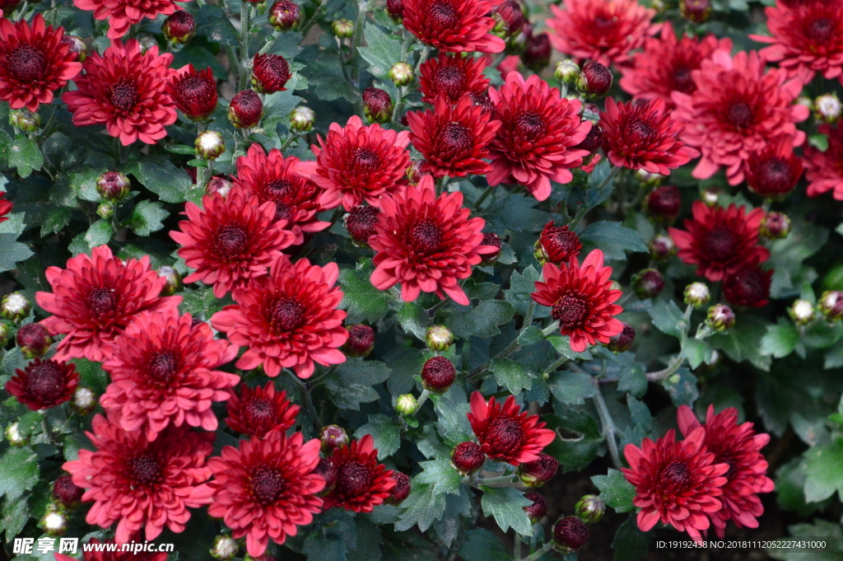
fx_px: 10529
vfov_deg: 3.1
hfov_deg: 4.6
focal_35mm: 450
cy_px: 280
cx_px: 422
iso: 1400
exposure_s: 1/250
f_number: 16
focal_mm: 300
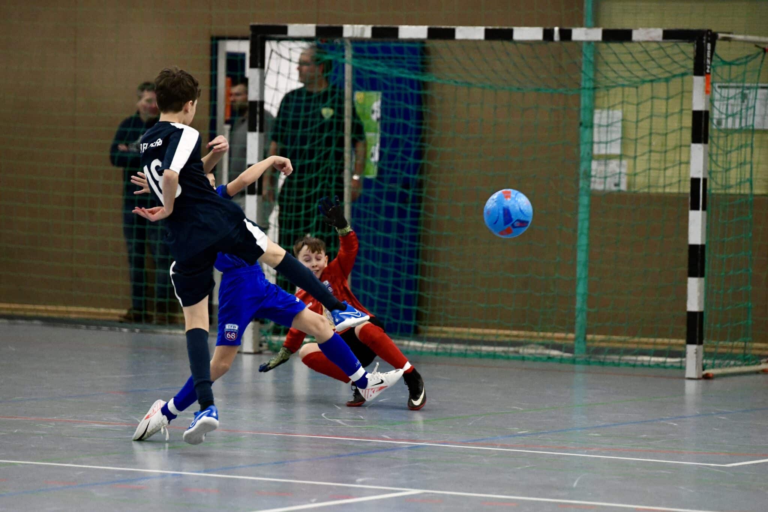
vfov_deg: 9.5
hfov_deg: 14.2
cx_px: 384
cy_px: 256
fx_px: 3093
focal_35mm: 145
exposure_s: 1/1600
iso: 8000
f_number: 2.8
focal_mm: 145
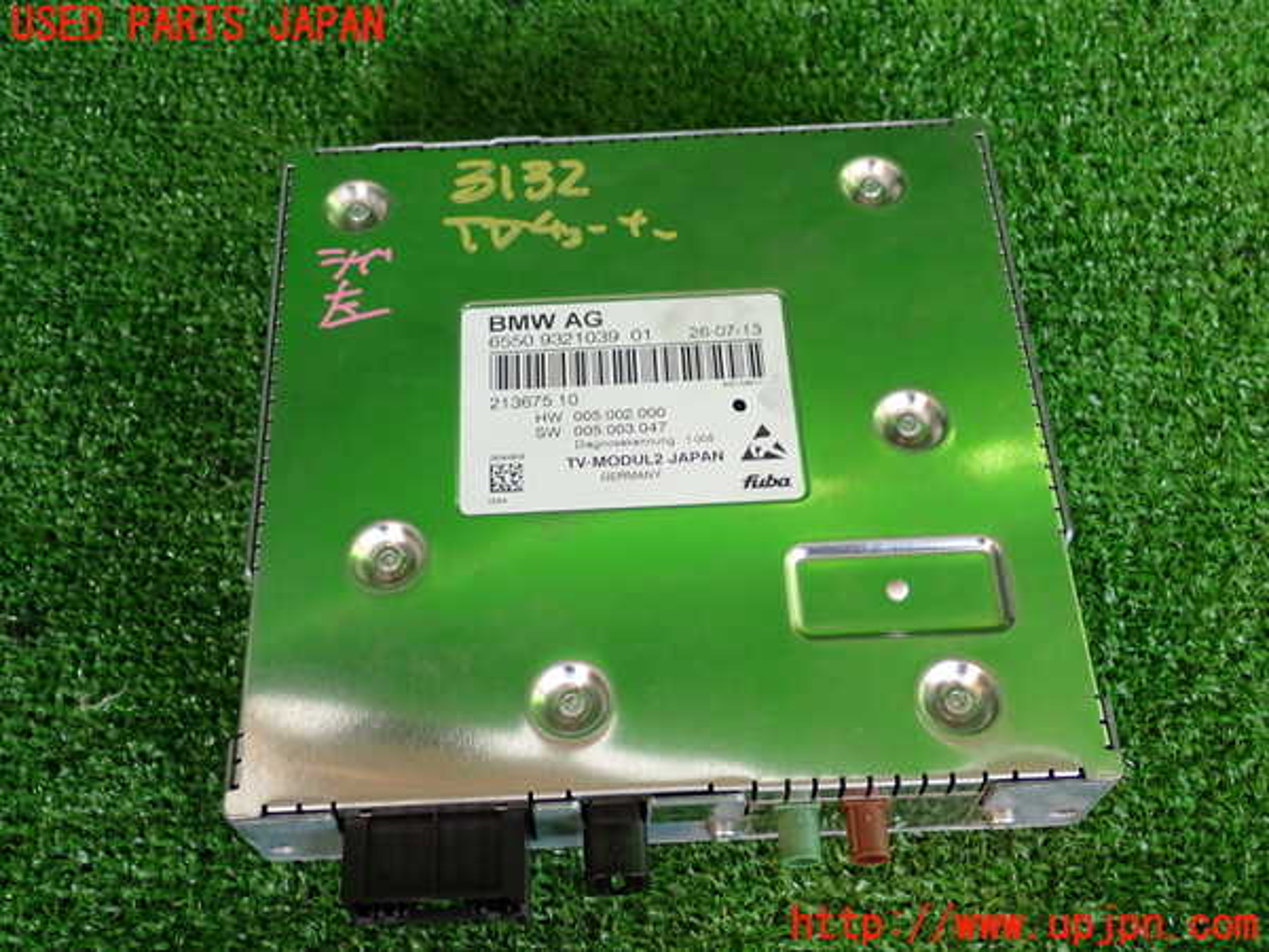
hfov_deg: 45.8
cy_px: 476
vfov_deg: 35.1
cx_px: 634
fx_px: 1503
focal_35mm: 41
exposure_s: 1/100
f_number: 2.8
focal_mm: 7.31
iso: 200
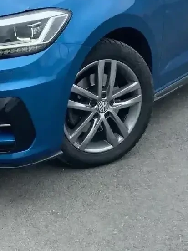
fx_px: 456
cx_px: 68
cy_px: 68
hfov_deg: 23.2
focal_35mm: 63
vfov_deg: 30.3
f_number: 1.8
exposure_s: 1/1316
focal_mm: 4.25
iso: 32
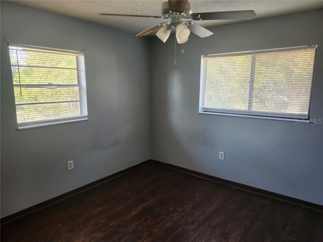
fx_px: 215
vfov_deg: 58.9
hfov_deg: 73.9
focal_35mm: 23
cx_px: 162
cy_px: 121
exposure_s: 1/120
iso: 320
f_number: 1.8
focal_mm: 5.54
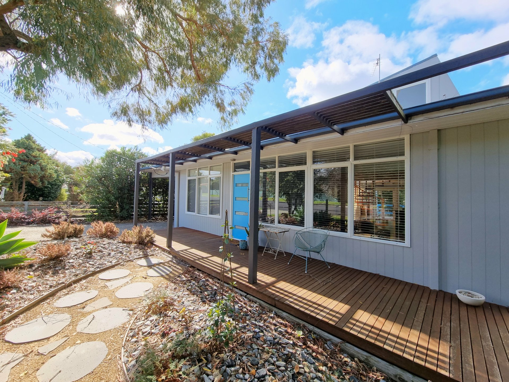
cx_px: 254
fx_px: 191
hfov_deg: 106.2
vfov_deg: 89.9
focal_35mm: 13
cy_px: 191
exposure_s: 1/554
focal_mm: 2.2
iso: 50
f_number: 2.2
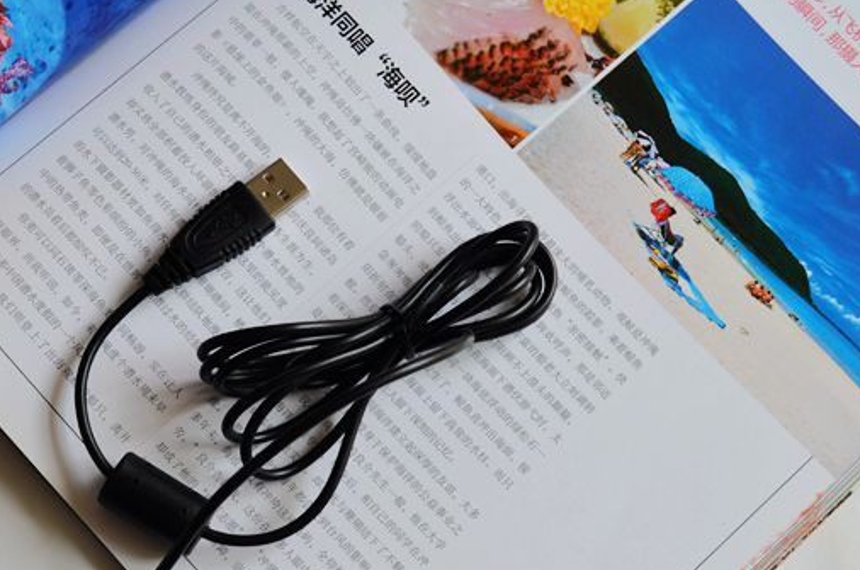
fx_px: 1640
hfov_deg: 29.1
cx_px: 269
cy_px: 442
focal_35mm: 69
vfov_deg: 19.5
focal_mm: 29
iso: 280
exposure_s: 1/125
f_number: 5.6
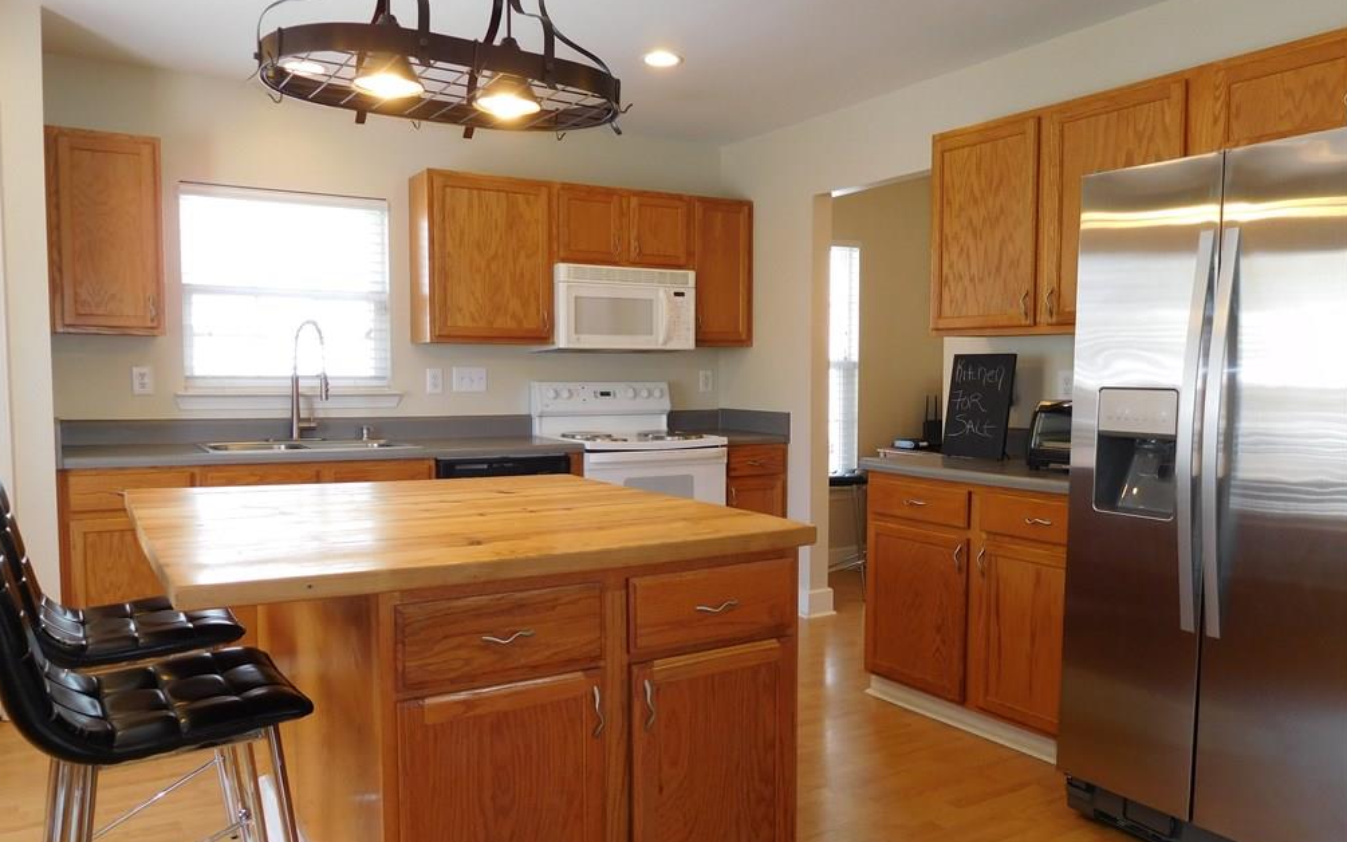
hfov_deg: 68.4
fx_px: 991
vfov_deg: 46.0
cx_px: 665
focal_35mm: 27
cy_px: 444
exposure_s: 1/30
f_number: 3.4
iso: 125
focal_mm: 4.5
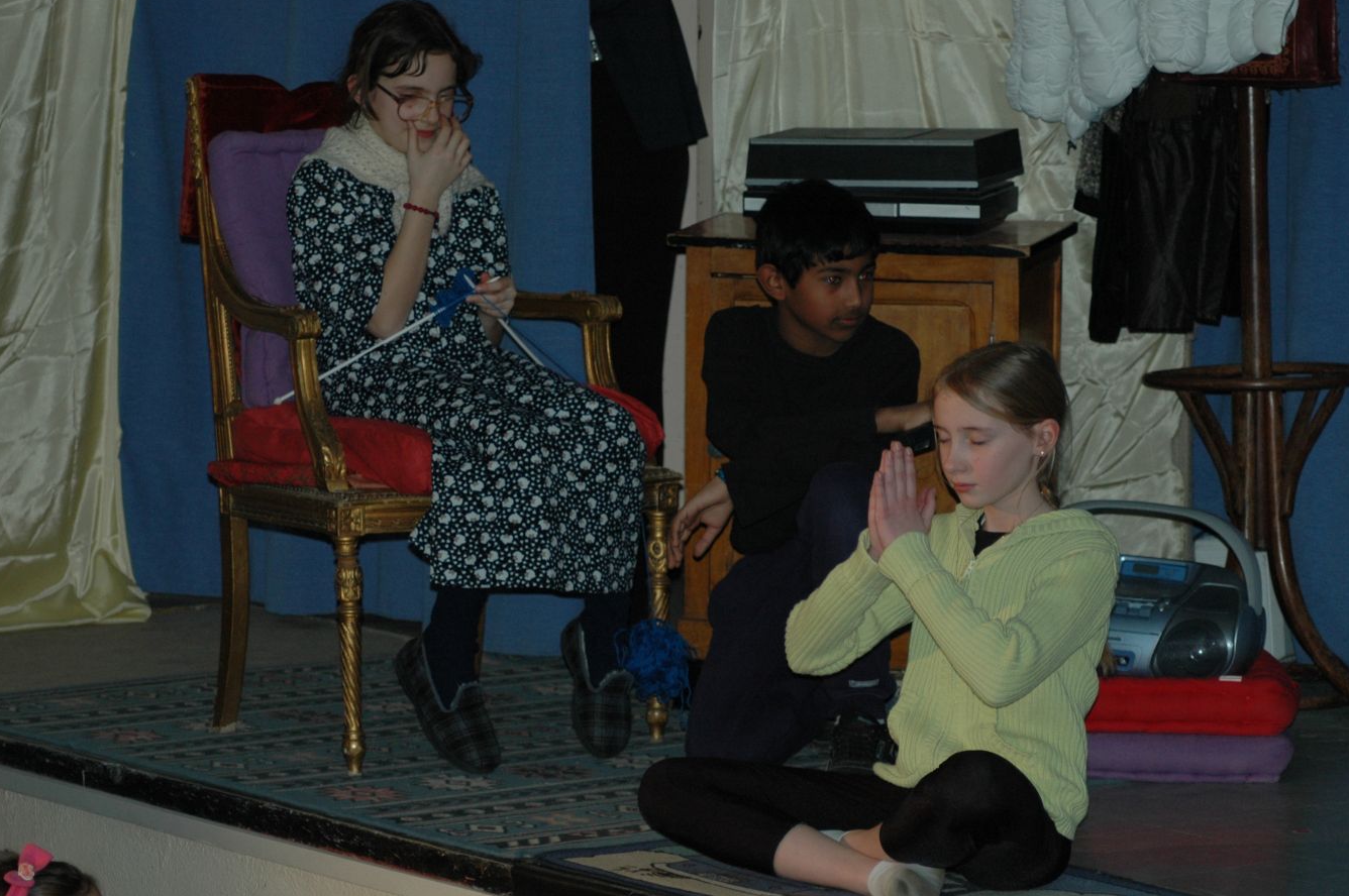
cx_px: 656
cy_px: 449
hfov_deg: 13.5
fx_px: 5690
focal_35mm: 152
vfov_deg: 9.0
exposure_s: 1/60
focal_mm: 90
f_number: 4.2
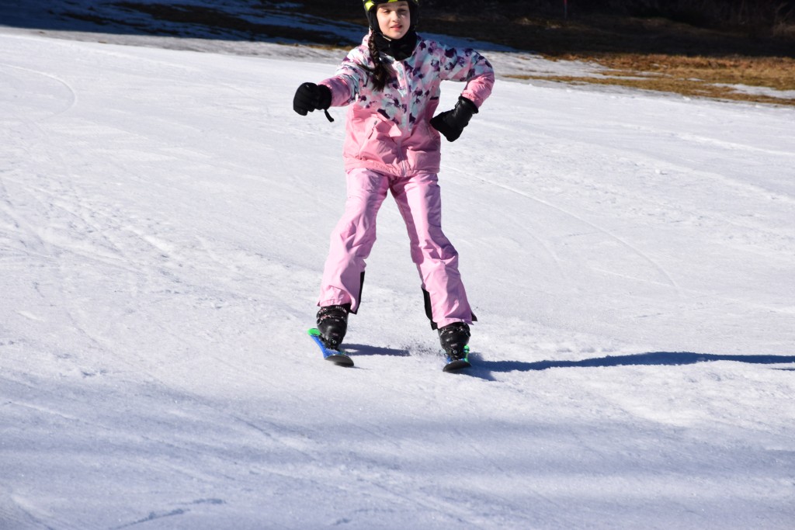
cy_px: 265
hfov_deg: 11.8
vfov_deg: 7.9
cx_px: 398
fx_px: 3843
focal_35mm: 174
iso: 200
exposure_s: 1/500
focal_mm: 116
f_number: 11
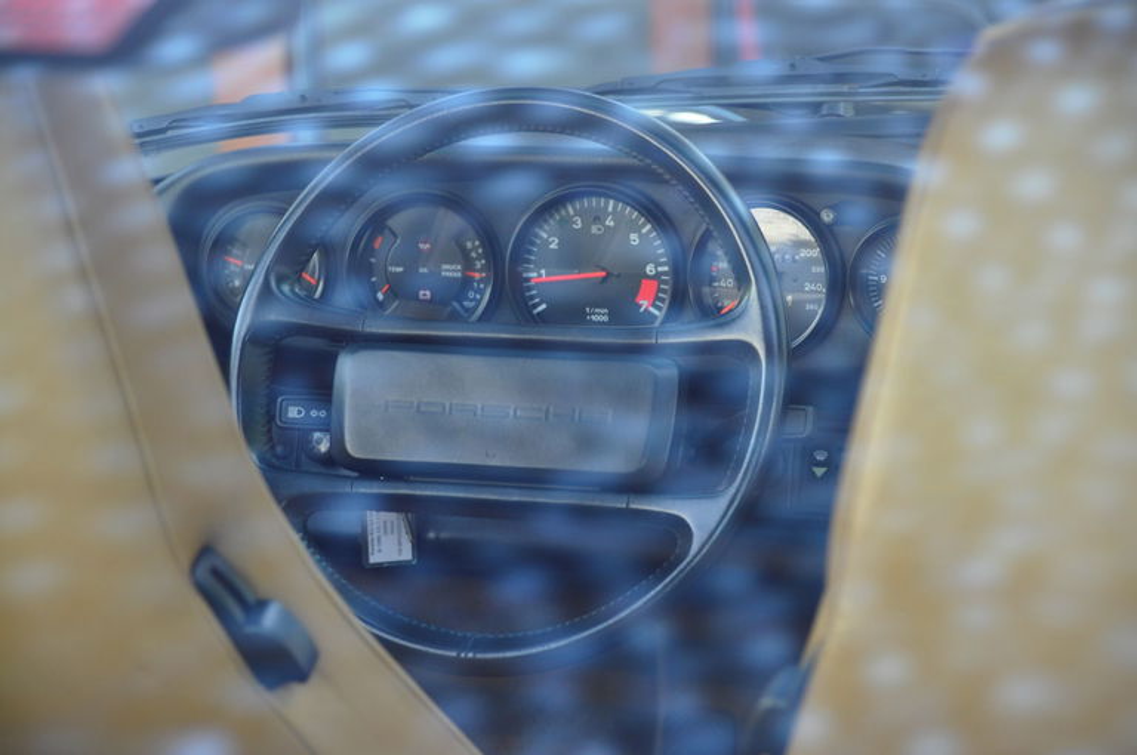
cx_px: 568
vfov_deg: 10.1
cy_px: 378
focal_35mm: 135
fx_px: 4258
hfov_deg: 15.2
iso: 500
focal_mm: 90
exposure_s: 1/40
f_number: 5.3
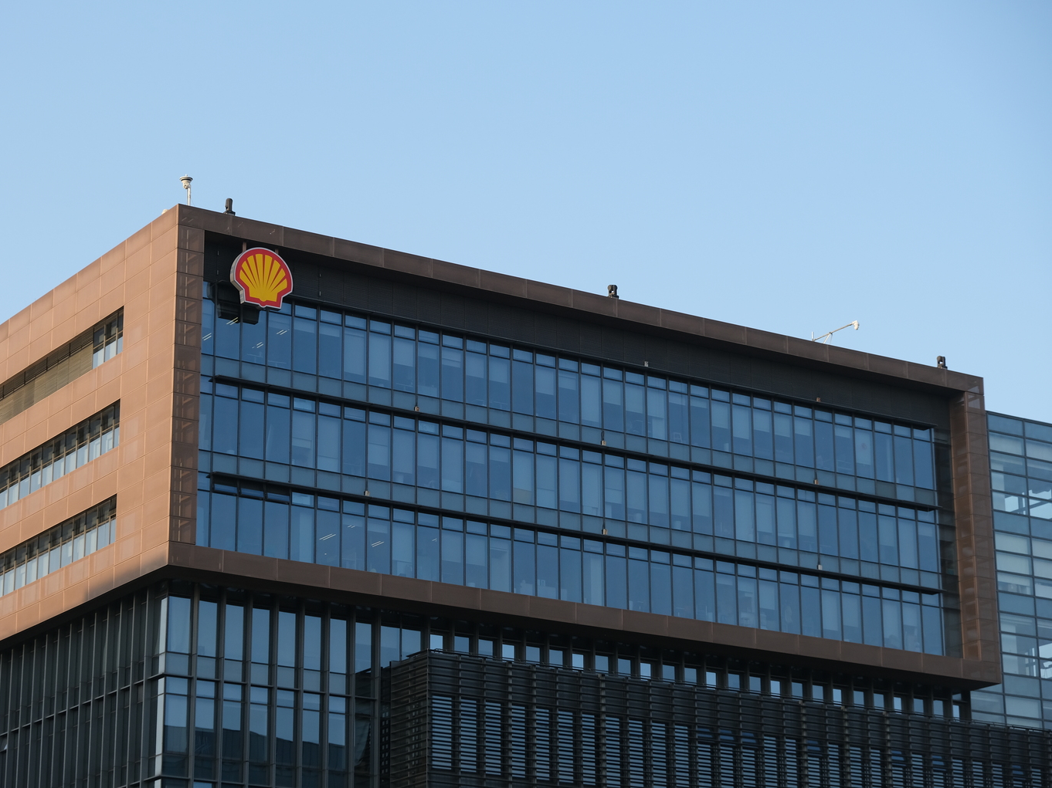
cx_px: 460
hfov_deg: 21.8
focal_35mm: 90
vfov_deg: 16.4
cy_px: 394
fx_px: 2735
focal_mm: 55
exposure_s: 1/420
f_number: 5.6
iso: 320
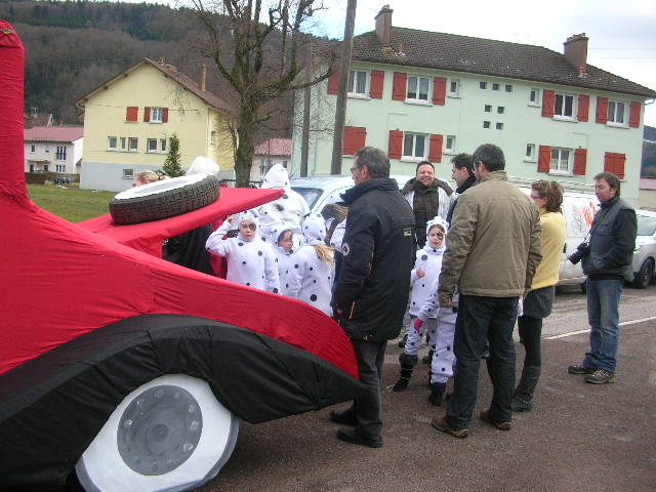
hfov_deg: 52.6
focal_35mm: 35
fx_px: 663
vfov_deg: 40.7
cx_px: 328
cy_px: 246
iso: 50
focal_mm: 5.8
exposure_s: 1/234
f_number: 2.8
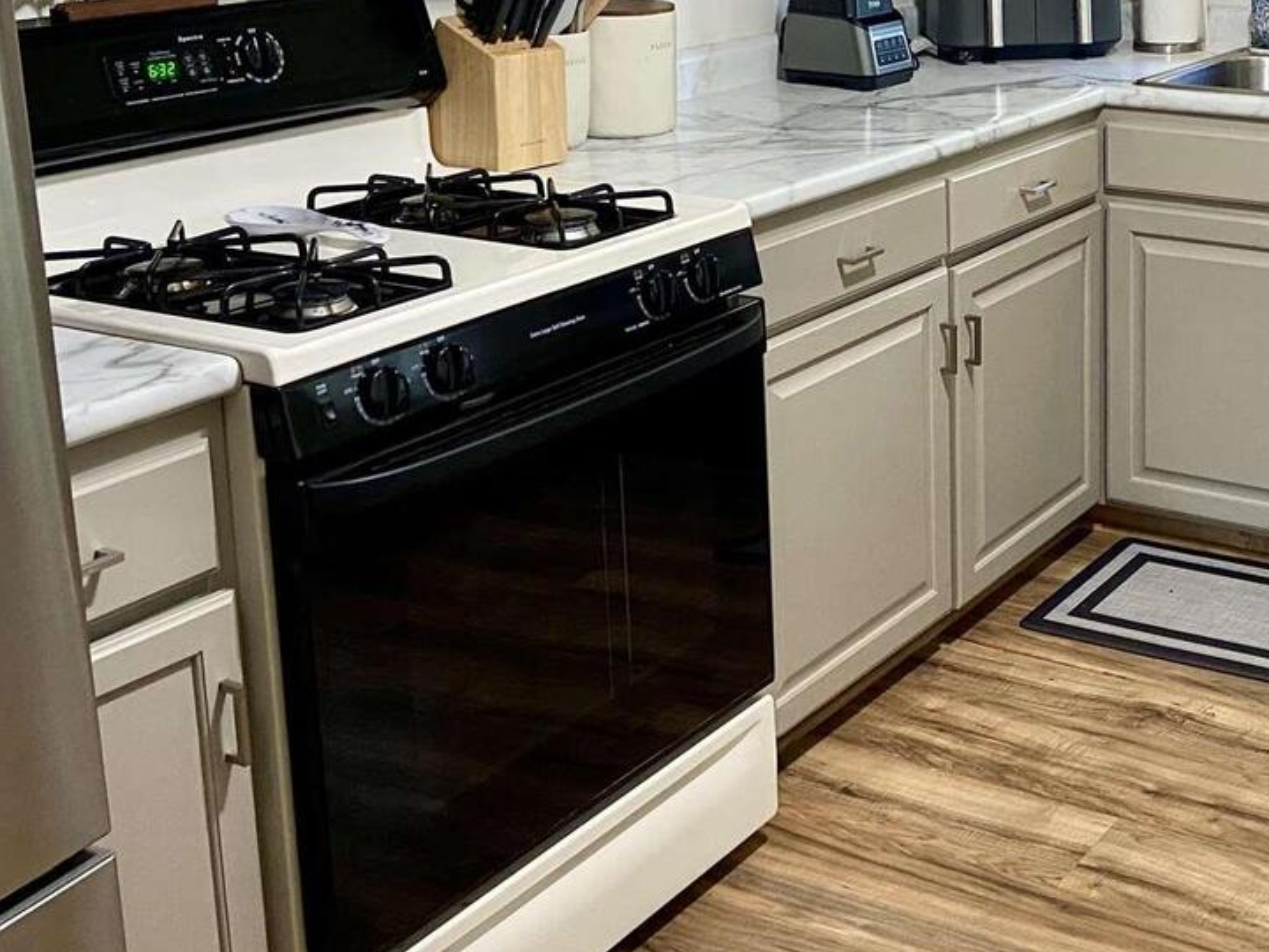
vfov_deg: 27.4
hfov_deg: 35.2
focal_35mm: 52
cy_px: 176
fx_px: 1906
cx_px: 1084
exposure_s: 1/60
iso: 250
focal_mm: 4.25
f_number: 1.8
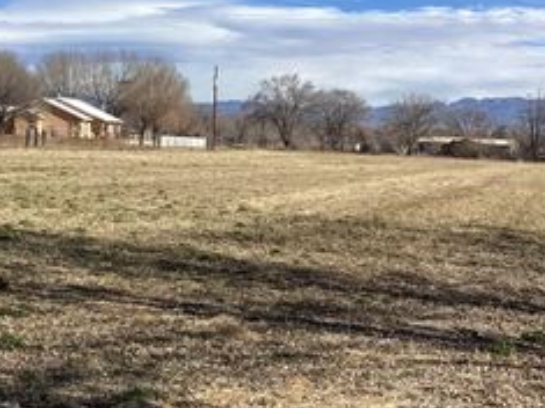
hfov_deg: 29.4
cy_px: 182
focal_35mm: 66
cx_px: 234
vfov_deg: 22.2
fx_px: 1039
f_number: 2.4
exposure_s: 1/1631
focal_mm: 3.3
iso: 25
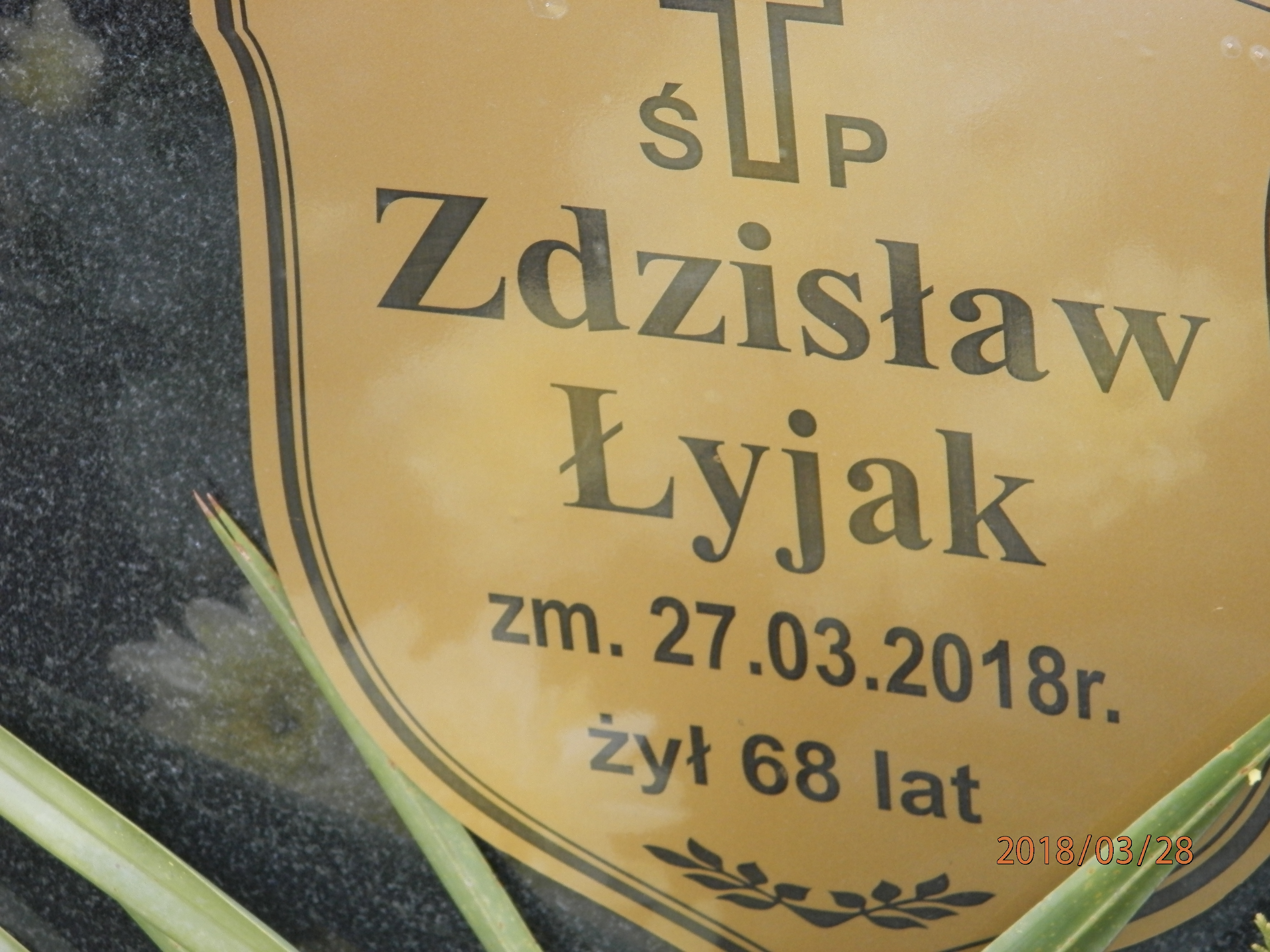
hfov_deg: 12.9
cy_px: 476
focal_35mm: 153
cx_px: 635
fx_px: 5613
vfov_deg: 9.7
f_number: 4.9
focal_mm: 27.4
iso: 200
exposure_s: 1/60
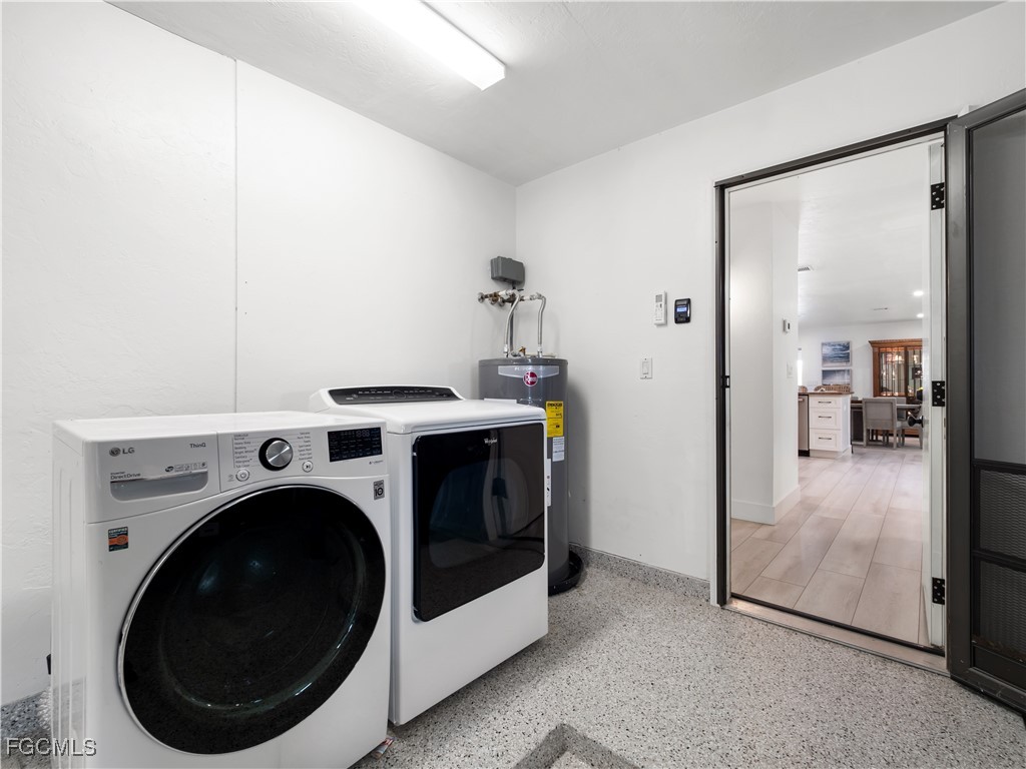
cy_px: 384
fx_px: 415
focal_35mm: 14
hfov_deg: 102.1
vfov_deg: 85.7
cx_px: 513
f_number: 7.1
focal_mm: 7
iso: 200
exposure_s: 1/4
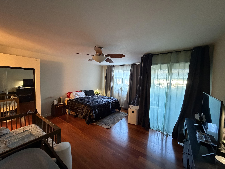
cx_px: 112
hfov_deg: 102.1
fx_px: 91
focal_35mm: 14
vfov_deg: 85.7
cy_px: 84
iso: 1000
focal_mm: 2.22
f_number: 2.2
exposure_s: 1/60
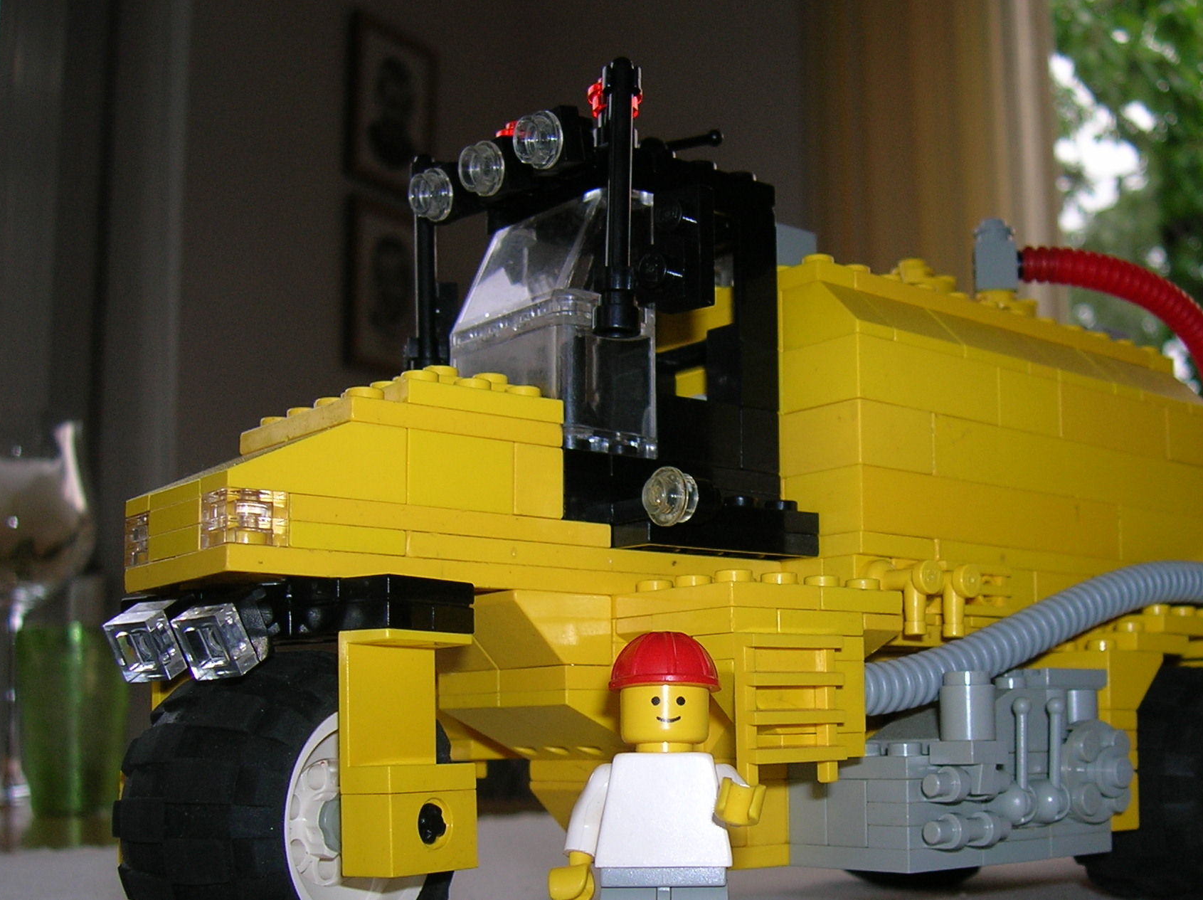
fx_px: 1597
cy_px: 597
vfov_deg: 31.2
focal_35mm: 46
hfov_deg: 40.8
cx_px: 797
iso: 50
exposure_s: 1/60.1
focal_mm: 5.7
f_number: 2.9
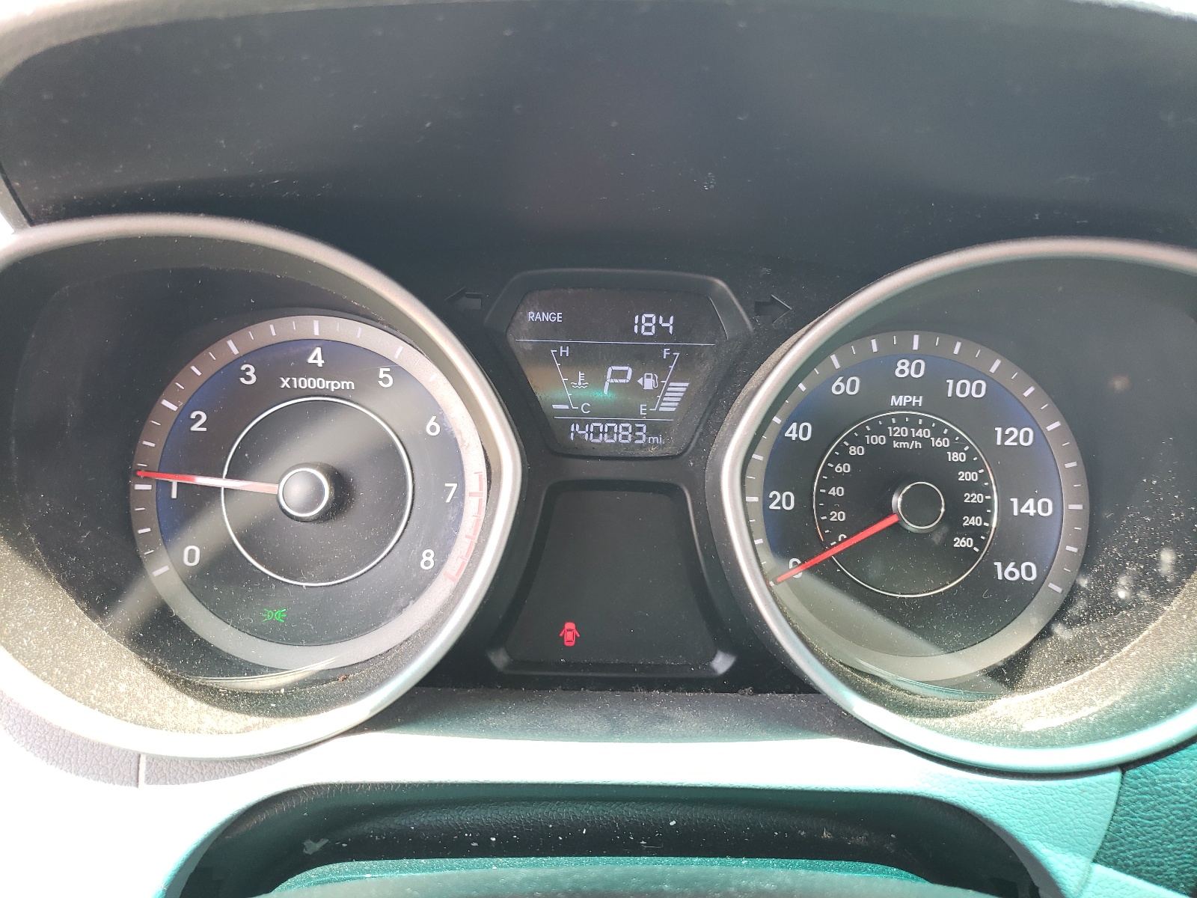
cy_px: 449
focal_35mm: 26
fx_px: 899
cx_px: 598
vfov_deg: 53.1
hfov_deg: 67.3
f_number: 1.5
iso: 63
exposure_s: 1/60.2
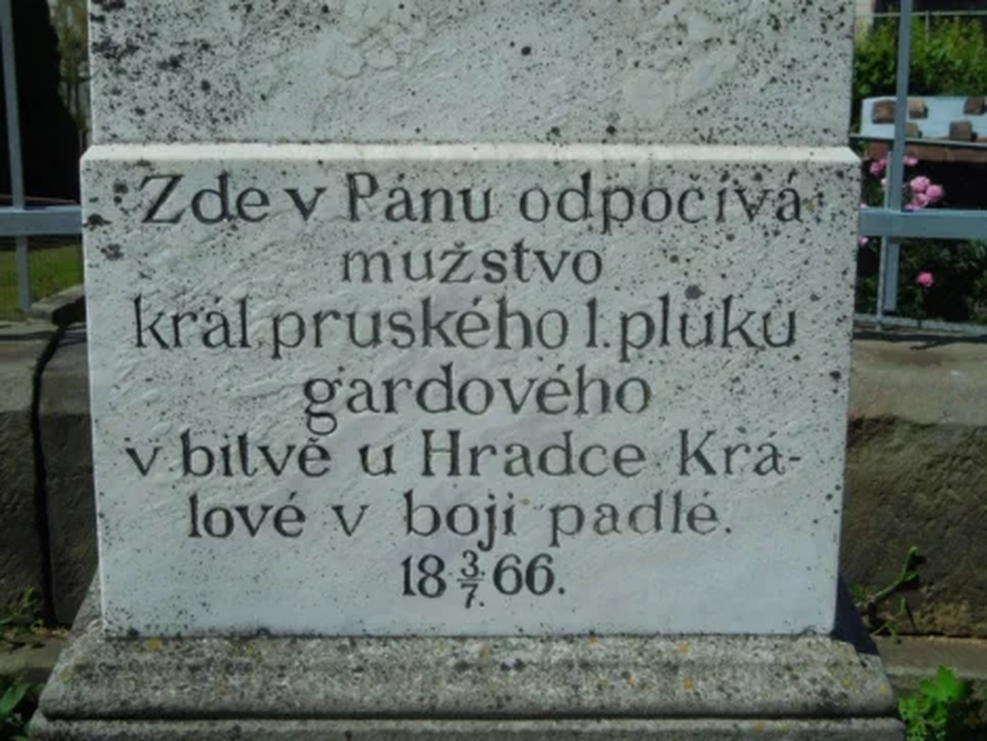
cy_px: 370
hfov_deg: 28.2
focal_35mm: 69
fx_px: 1968
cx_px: 494
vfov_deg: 21.3
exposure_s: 1/1600
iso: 400
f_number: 8.8
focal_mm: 12.5
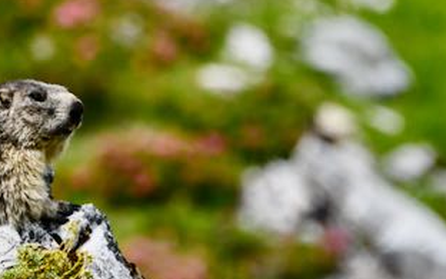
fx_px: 19679
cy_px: 150
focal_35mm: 1619
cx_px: 59
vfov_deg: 0.8
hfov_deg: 1.3
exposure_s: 1/500
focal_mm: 300
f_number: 8
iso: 180
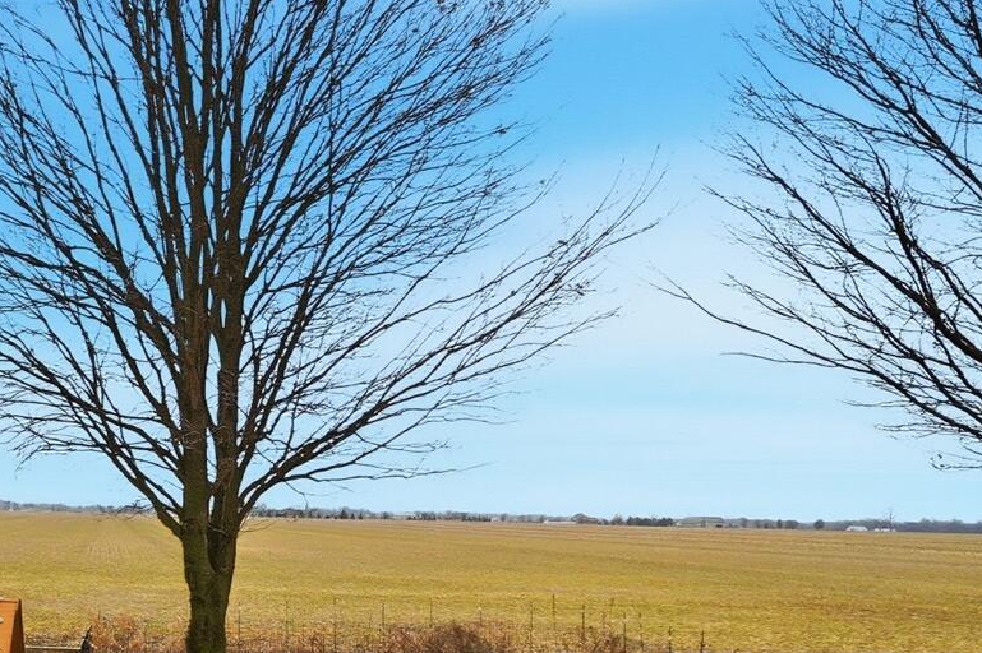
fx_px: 1063
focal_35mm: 39
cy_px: 534
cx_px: 46
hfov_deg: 43.8
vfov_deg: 33.1
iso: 100
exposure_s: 1/4000
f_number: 4
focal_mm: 10
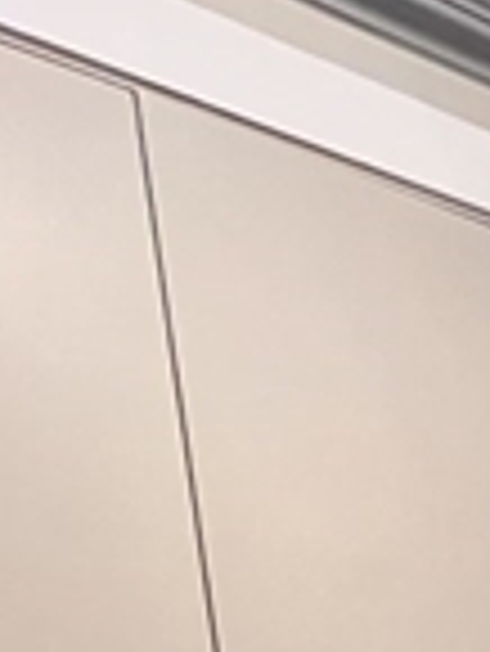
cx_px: 971
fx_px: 1300
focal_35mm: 69
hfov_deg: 16.4
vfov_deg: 18.6
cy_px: 1291
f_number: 1.8
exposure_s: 1/60
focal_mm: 1.57
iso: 1000
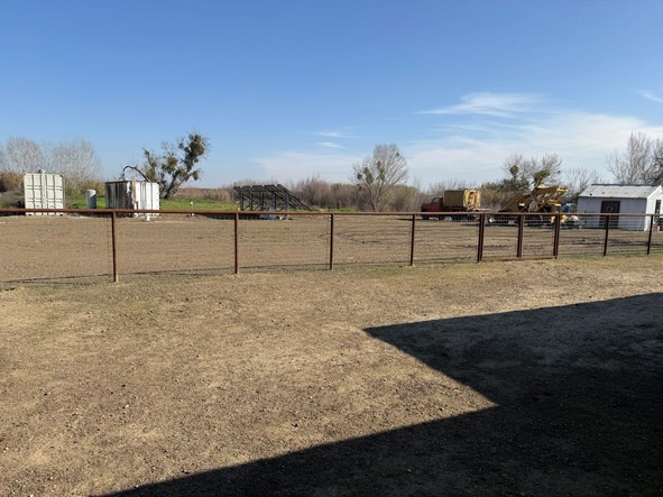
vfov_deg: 53.0
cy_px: 267
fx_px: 498
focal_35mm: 26
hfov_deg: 67.3
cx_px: 334
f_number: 1.78
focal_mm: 6.76
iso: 80
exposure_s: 1/4405
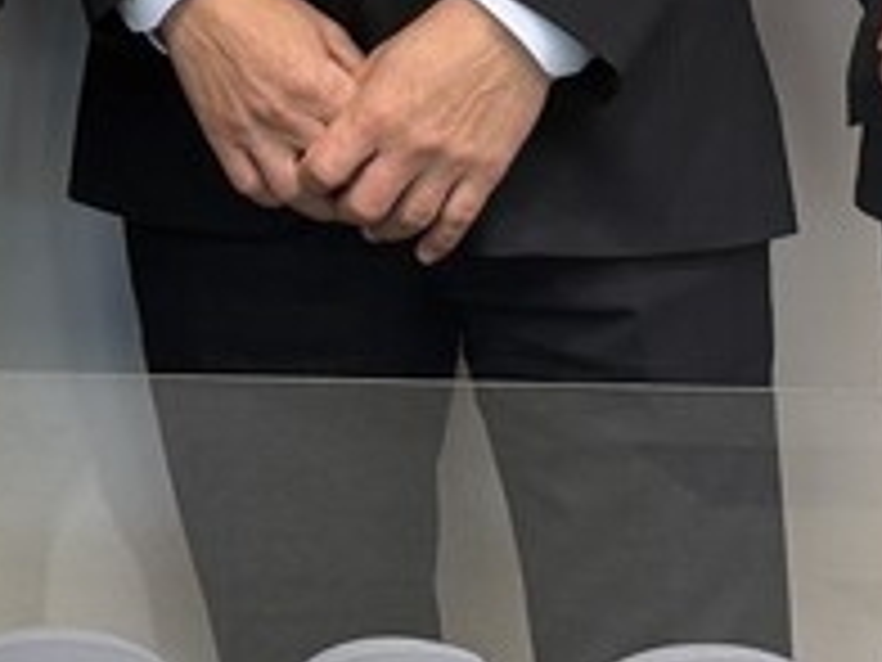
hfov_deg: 11.8
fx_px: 4000
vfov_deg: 9.2
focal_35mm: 157
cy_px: -266
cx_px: -608
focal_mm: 6.76
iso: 125
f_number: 1.78
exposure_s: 1/60
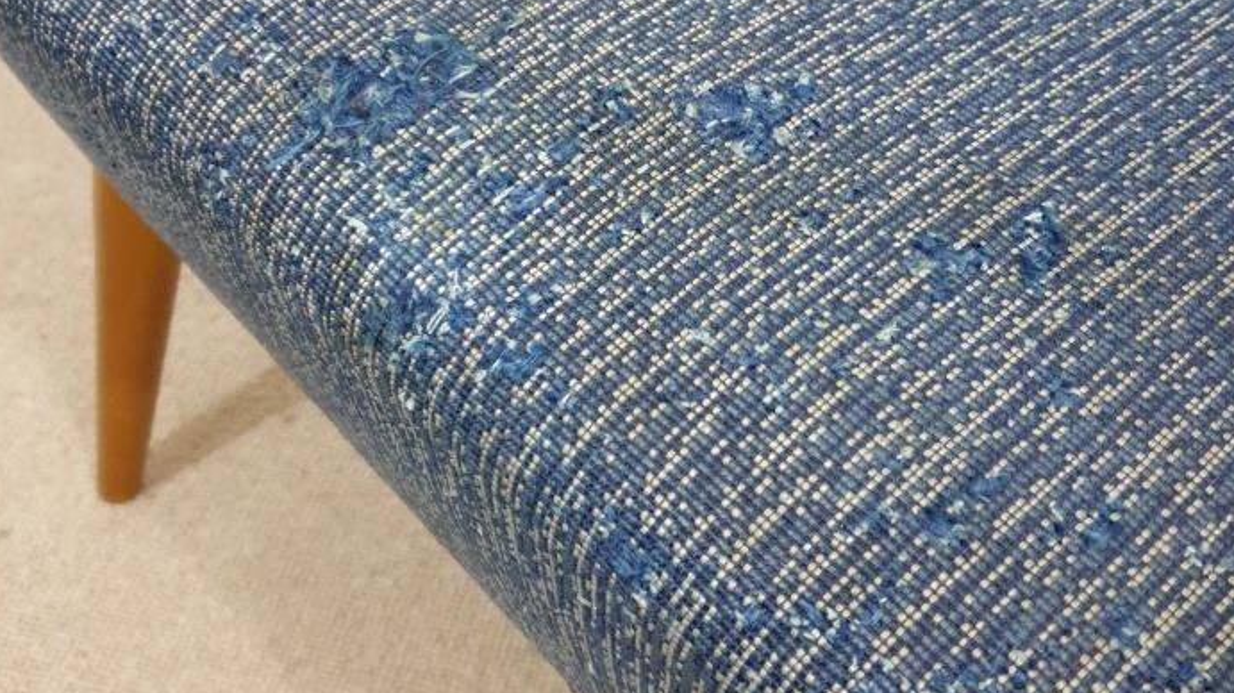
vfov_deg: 28.1
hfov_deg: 48.3
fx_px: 1374
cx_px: 664
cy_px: 221
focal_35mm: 42
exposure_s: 1/17
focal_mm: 4.3
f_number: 1.5
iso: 320
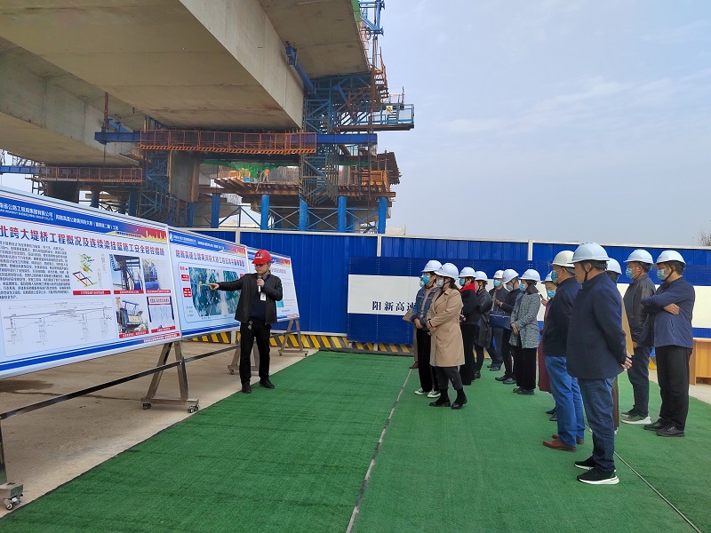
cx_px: 356
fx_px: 472
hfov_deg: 73.9
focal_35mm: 23
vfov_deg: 58.9
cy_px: 266
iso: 100
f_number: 1.9
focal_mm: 5.52
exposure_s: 1/327
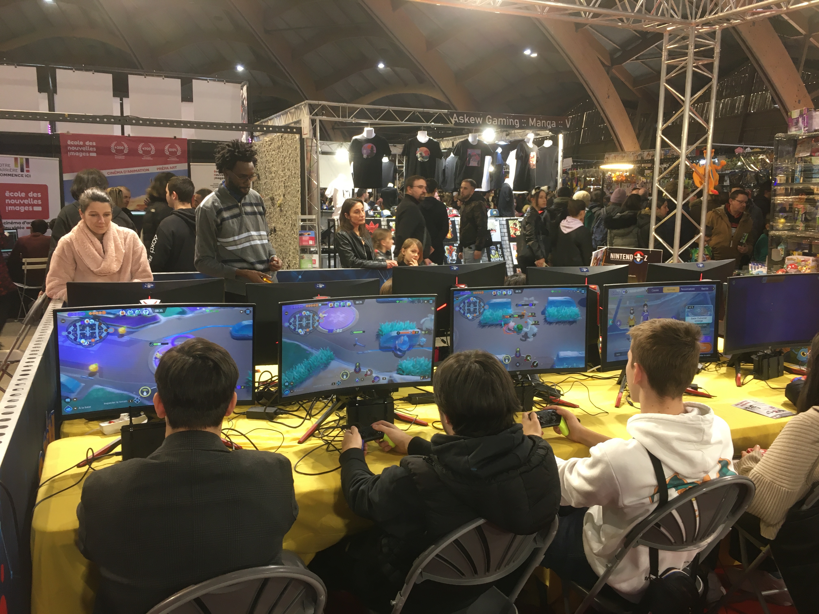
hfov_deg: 61.7
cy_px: 307
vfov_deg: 48.2
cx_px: 410
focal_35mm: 29
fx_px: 686
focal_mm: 4.15
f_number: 2.2
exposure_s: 1/33
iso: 64
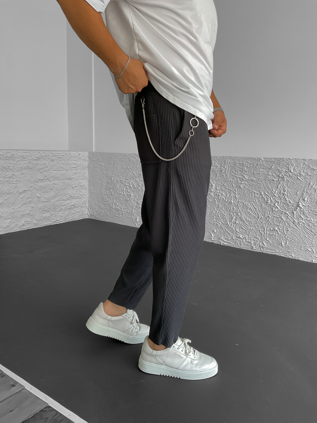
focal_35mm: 29
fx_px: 354
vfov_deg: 61.7
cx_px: 158
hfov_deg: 48.2
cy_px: 212
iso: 40
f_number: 1.8
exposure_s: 1/120
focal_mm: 3
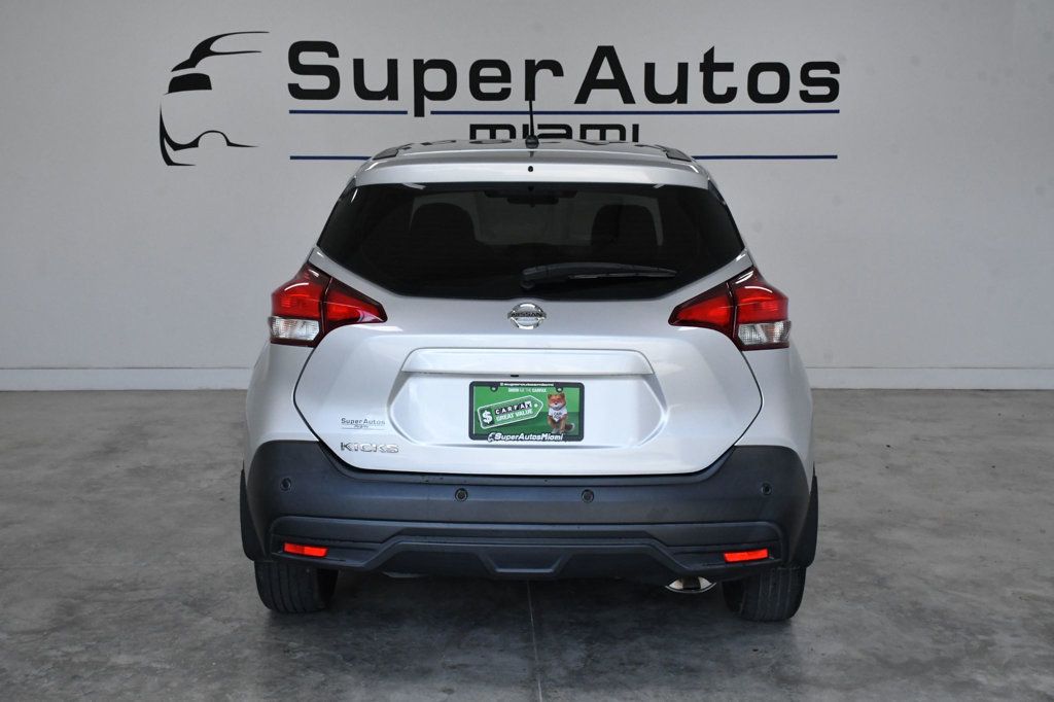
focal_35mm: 45
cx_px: 527
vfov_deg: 29.8
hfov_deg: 43.6
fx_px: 1317
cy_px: 351
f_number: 13
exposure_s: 1/640
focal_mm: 30
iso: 2500
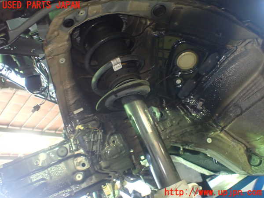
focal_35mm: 30
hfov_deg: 60.0
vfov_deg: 46.8
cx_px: 132
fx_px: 229
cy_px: 99
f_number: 2.3
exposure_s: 1/30
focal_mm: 5.4
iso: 1000
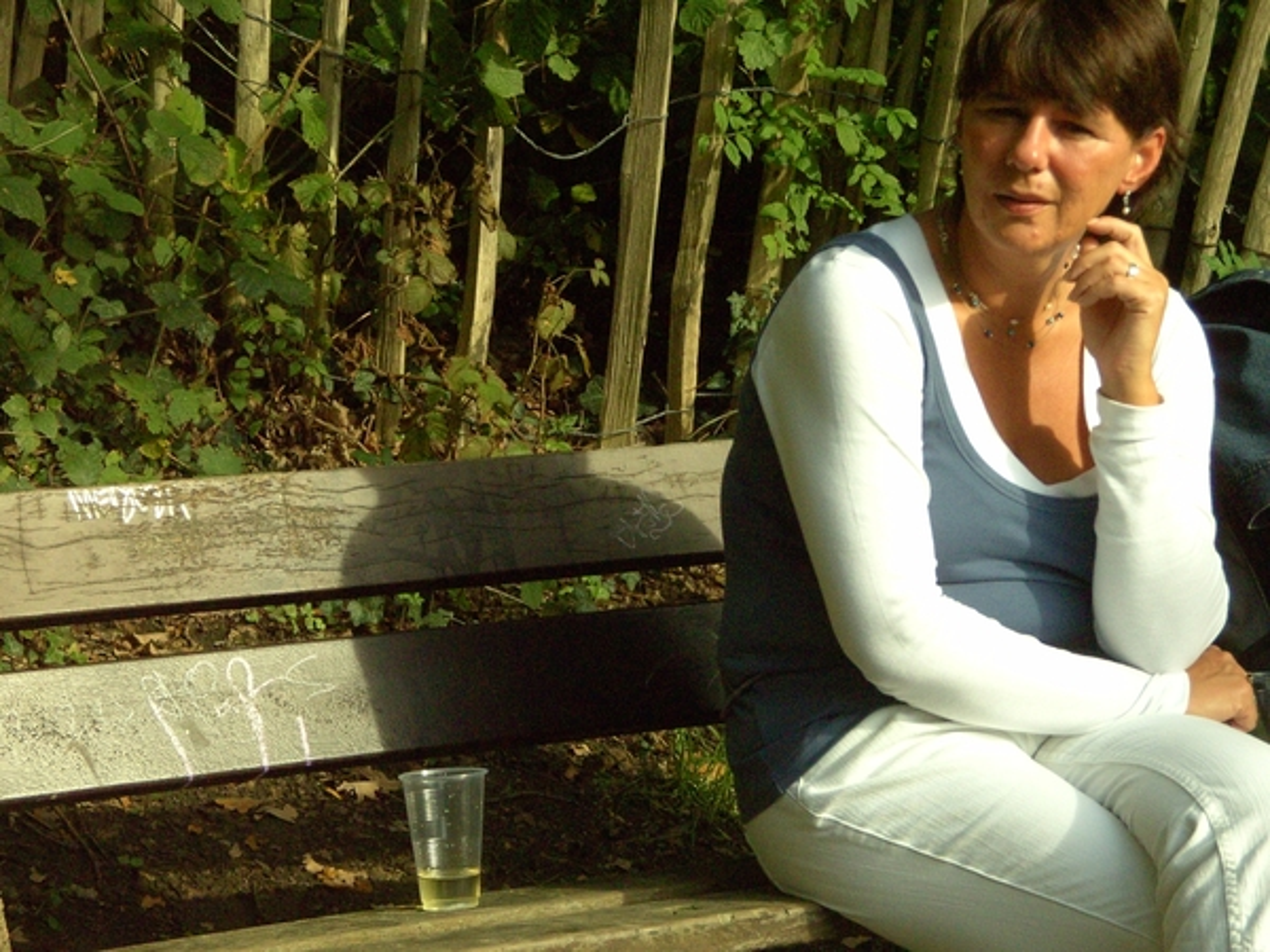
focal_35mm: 148
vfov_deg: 10.0
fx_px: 5430
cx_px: 635
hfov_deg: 13.3
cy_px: 476
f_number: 4.8
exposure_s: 1/650
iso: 400
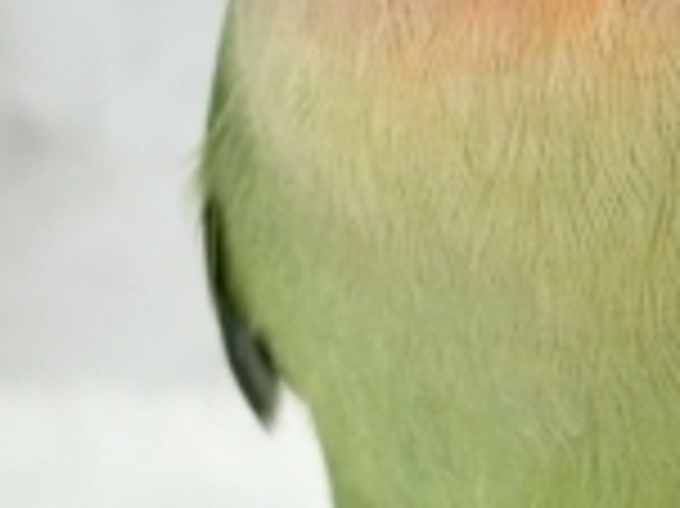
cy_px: -157
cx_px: 653
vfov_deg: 6.7
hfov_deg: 9.0
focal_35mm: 220
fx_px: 4318
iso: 40
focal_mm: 5.96
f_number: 1.6
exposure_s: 1/50
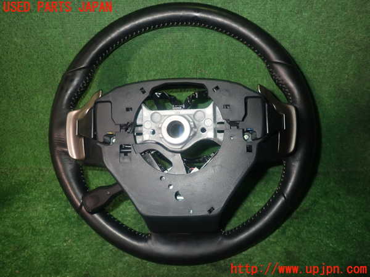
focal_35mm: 25
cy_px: 138
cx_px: 185
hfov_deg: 69.4
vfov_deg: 54.9
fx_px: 267
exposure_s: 1/30
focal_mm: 4.5
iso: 200
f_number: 5.6
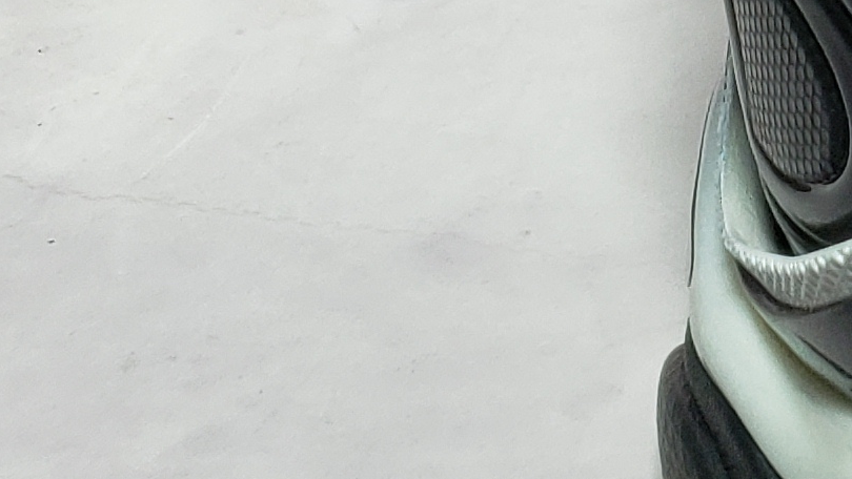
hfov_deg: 12.6
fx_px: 3186
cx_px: 1895
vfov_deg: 8.2
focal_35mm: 141
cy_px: -446
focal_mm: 4.3
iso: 50
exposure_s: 1/419
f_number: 1.5
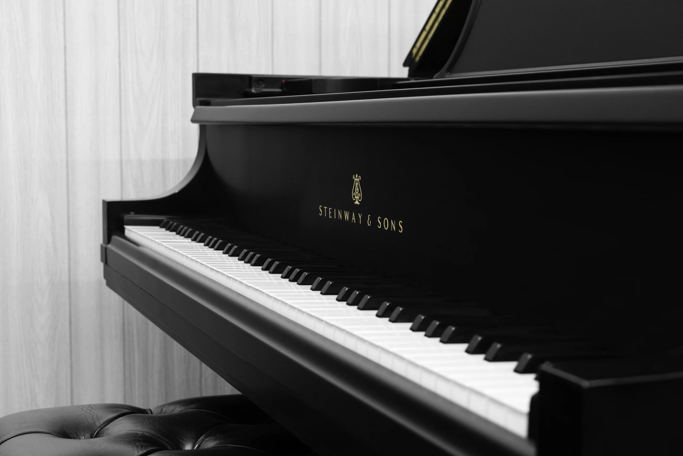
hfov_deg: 33.4
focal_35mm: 60
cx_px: 342
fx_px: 1138
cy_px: 228
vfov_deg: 22.6
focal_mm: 60
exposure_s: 1/60
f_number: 8
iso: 5000
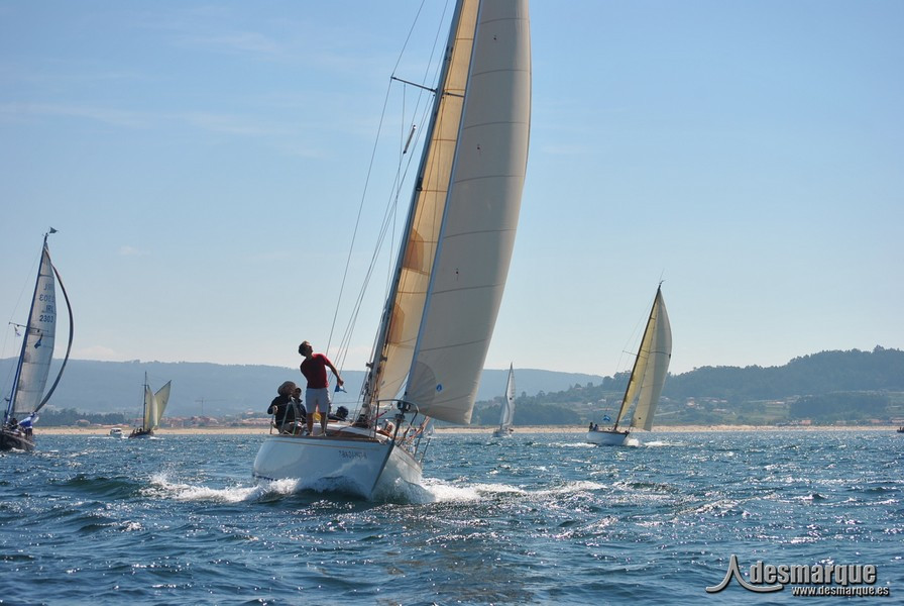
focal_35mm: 93
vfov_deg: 14.8
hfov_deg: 21.9
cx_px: 452
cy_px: 303
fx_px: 2338
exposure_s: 1/640
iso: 100
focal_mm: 62
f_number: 6.3
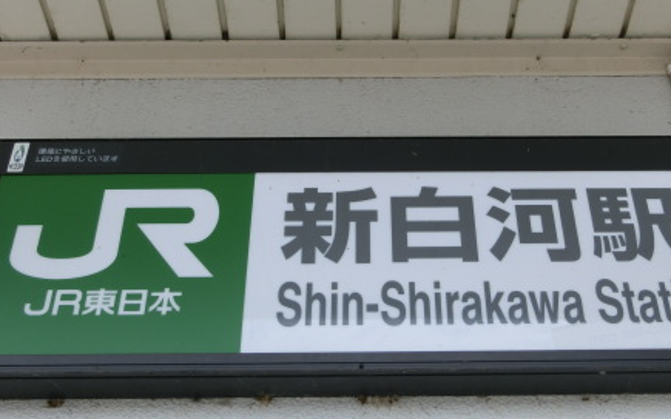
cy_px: 194
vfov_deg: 24.4
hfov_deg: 38.1
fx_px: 969
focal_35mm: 53
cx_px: 372
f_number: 3.9
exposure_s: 1/320
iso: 80
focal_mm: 6
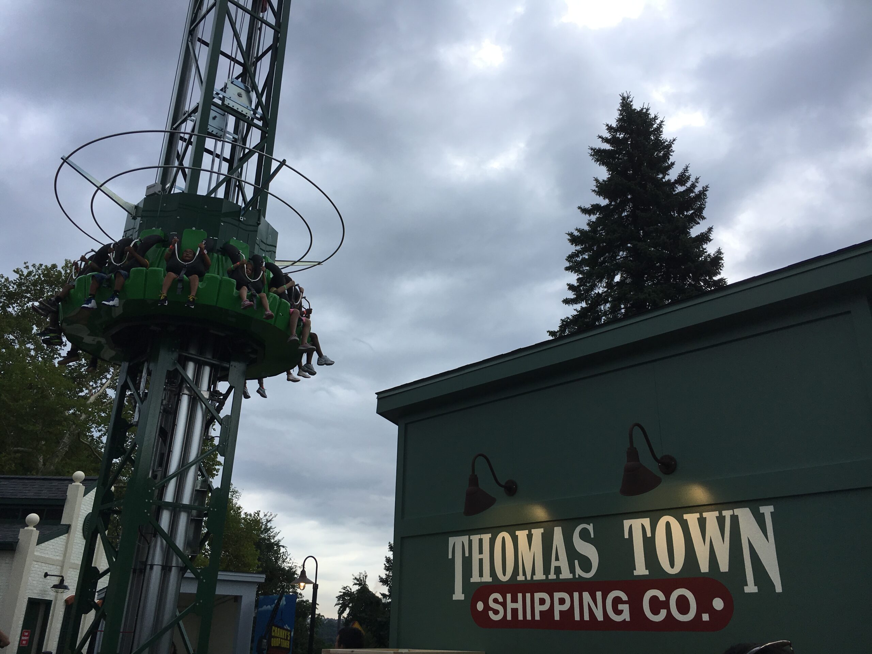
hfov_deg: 61.7
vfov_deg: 48.2
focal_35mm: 29
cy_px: 327
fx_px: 731
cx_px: 436
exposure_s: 1/1068
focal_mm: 4.15
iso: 25
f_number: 2.2
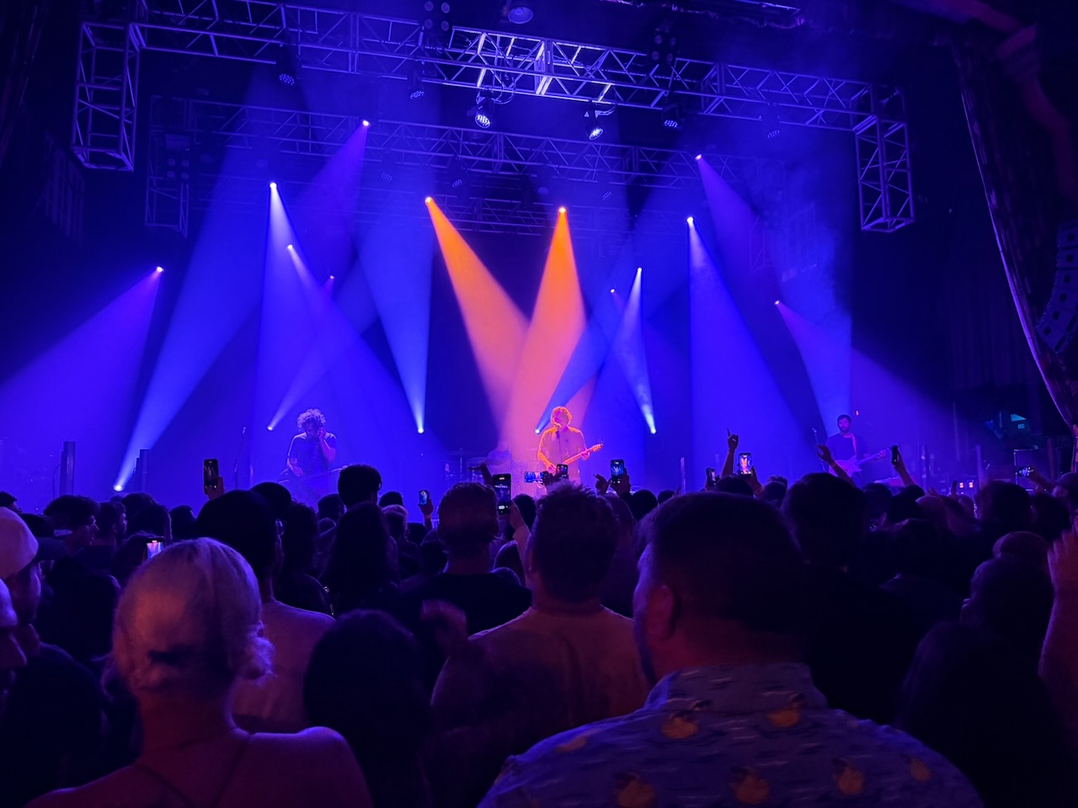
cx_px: 539
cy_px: 404
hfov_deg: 71.6
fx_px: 747
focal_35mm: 24
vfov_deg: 56.8
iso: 800
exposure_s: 1/48
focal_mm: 6.76
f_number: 1.78
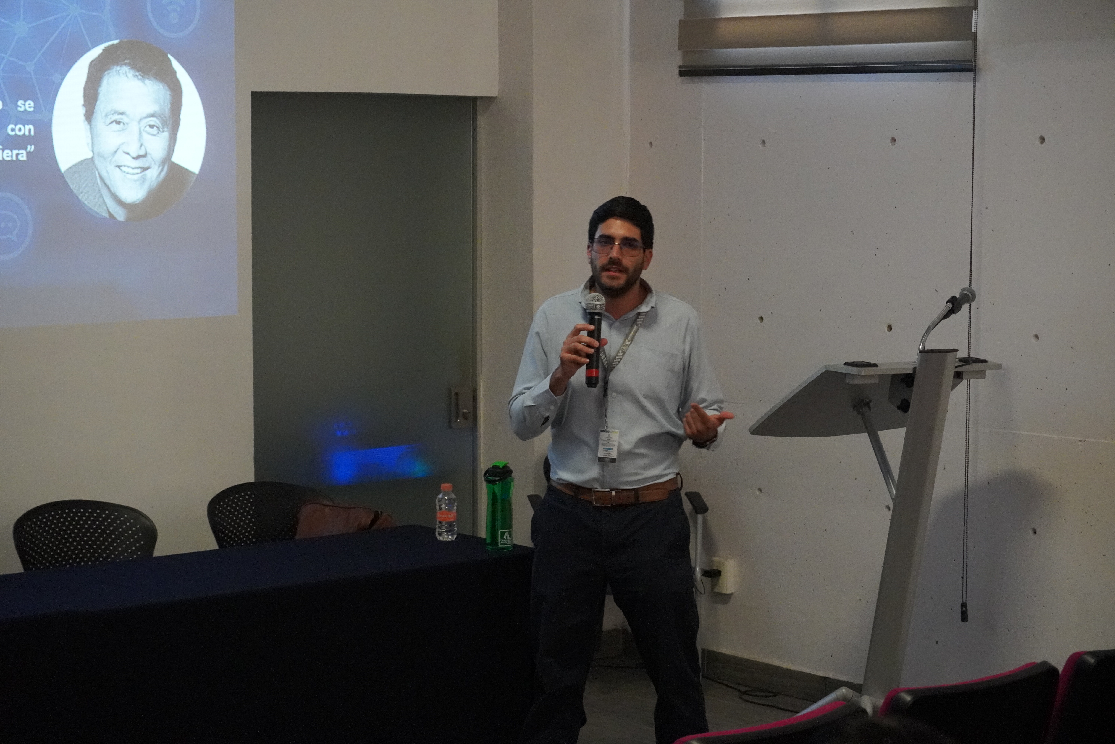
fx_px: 2323
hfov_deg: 27.0
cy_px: 372
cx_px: 558
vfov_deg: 18.2
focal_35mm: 75
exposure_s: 1/100
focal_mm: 50
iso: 6400
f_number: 5.6
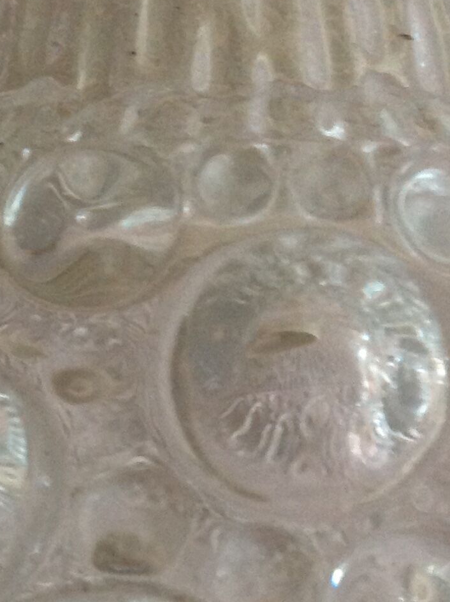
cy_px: 776
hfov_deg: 14.8
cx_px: -92
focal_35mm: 96
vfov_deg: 19.0
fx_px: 1668
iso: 200
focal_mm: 4.28
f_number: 2.4
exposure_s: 1/15
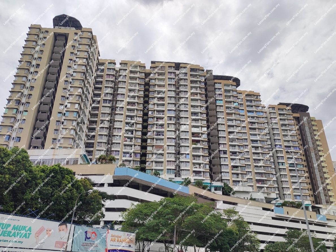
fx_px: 233
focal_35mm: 24
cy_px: 126
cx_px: 168
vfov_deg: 56.8
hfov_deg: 71.6
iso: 50
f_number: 1.89
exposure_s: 1/1382
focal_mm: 5.89
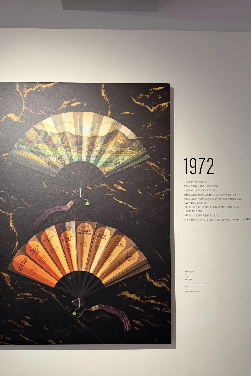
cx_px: 120
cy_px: 188
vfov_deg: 71.5
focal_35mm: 25
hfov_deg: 51.3
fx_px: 261
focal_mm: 6.76
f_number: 1.78
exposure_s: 1/60
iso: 500
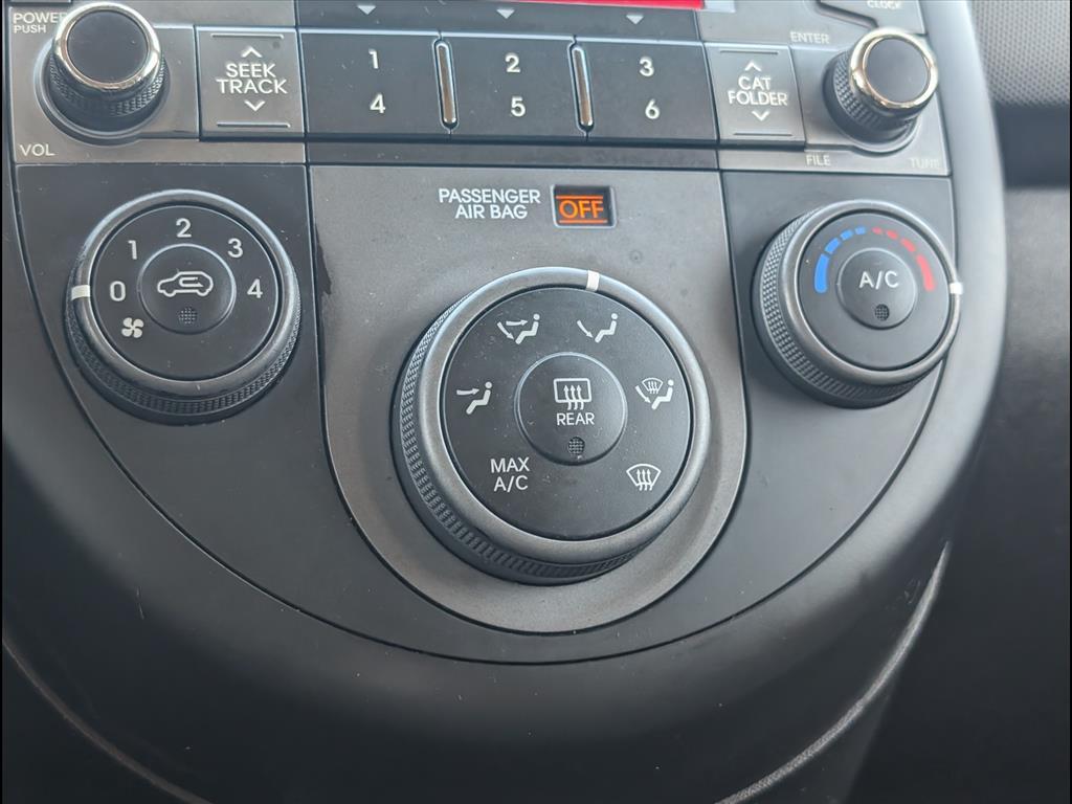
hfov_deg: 38.9
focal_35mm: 49
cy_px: 402
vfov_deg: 29.7
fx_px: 1517
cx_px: 536
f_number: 1.68
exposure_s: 1/141
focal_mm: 6.9
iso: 243
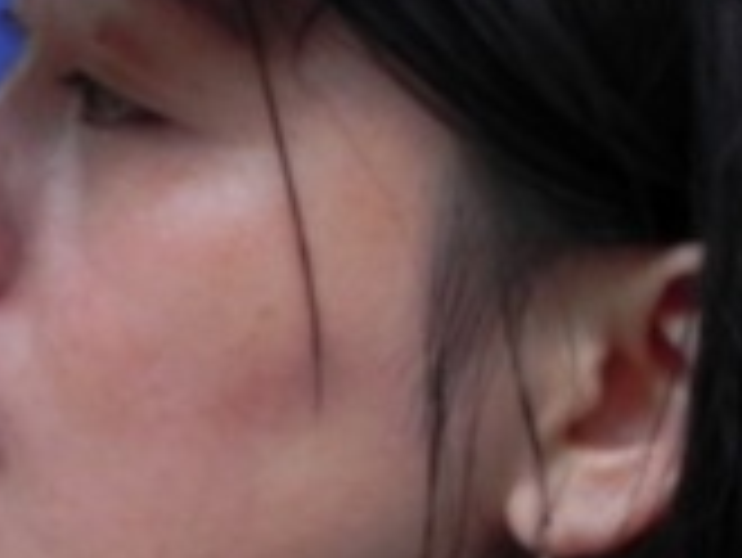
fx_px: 11755
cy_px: 758
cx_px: -603
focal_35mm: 548
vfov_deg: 2.7
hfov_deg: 3.6
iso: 160
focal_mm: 23
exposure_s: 1/46.7
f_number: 4.5
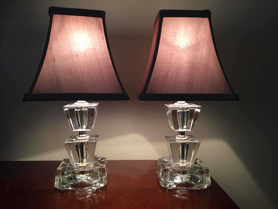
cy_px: 104
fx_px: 233
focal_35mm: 29
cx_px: 139
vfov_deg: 48.2
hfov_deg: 61.7
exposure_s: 1/30
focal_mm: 4.15
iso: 40
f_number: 2.2
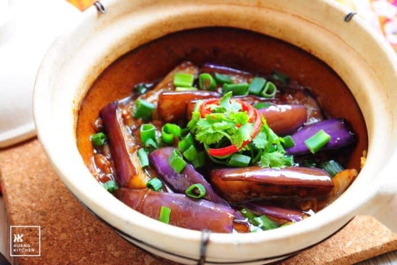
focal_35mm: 75
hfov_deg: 27.0
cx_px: 198
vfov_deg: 18.2
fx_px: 827
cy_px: 132
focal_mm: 50
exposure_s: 1/250
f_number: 4.8
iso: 800
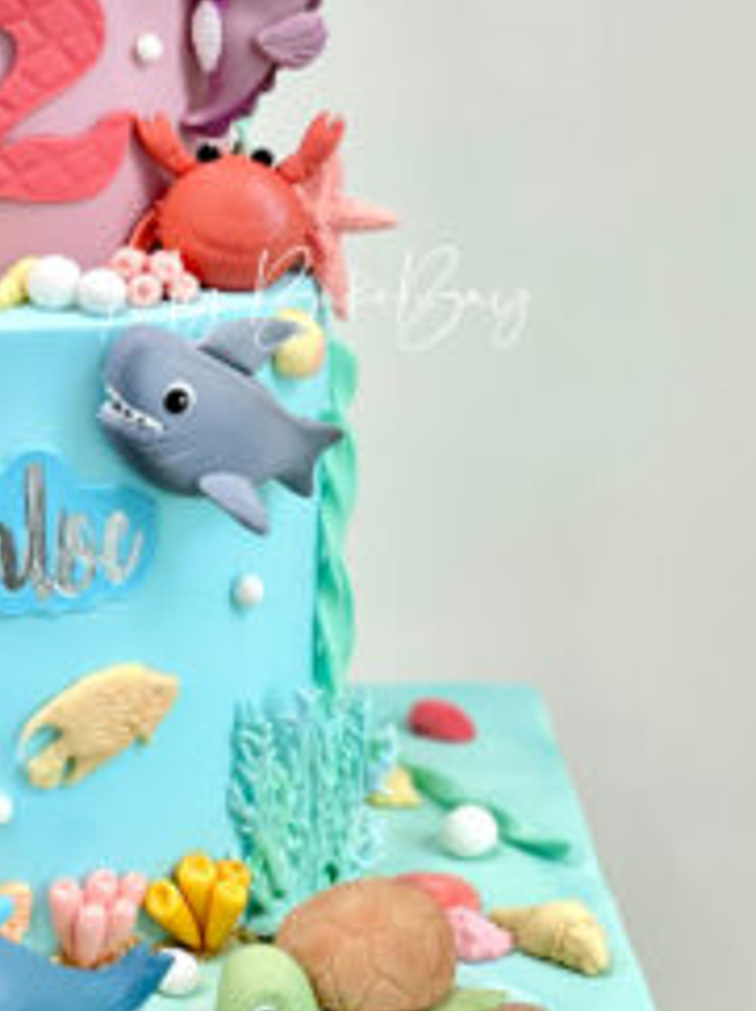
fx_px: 4113
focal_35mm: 141
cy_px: 232
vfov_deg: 13.9
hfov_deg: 10.4
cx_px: -4
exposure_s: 1/50
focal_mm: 7.5
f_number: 2.2
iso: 160
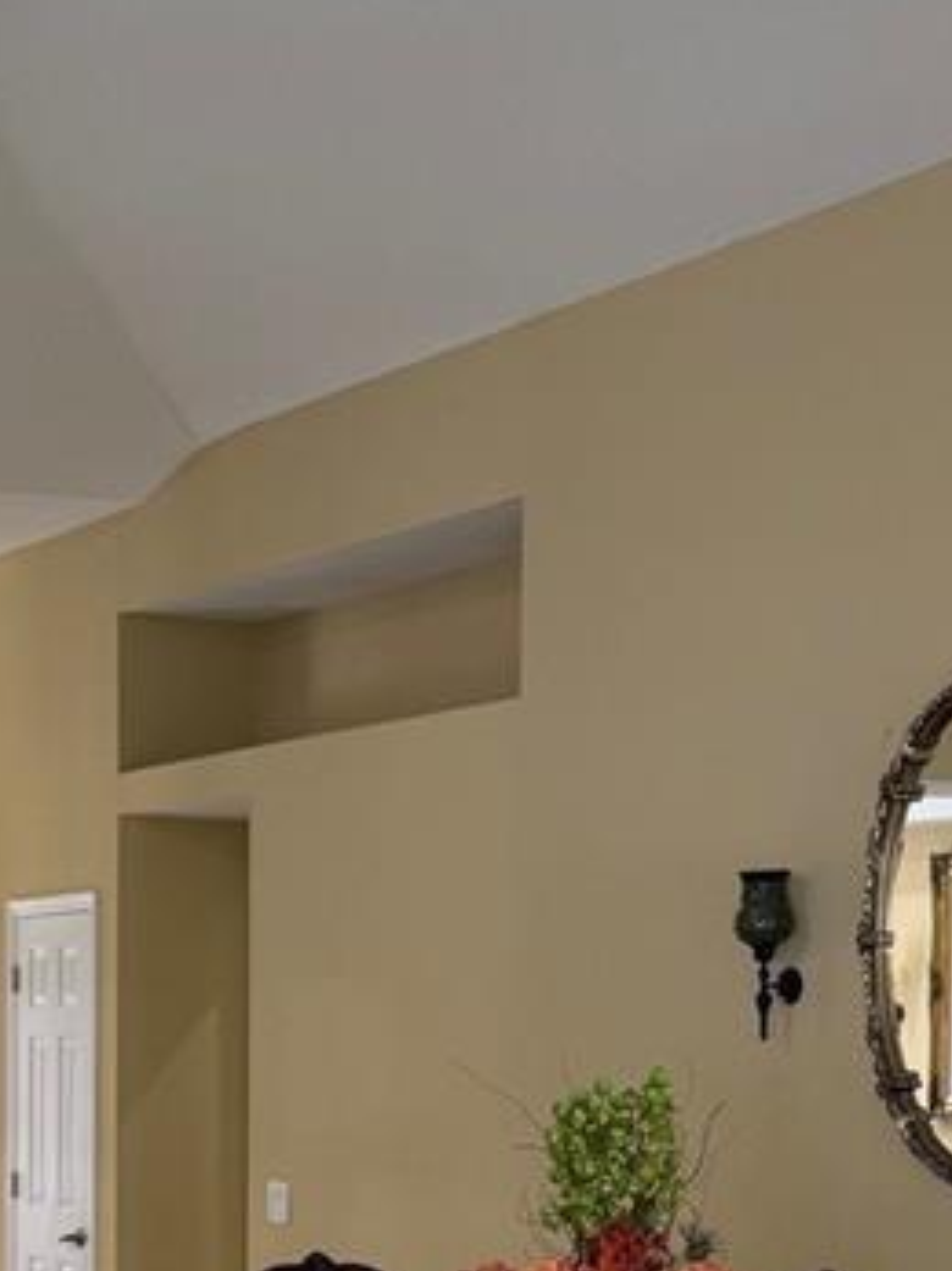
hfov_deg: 17.6
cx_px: 212
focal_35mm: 83
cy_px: 1271
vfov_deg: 22.6
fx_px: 3045
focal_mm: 6.76
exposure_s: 1/60
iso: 125
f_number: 1.78
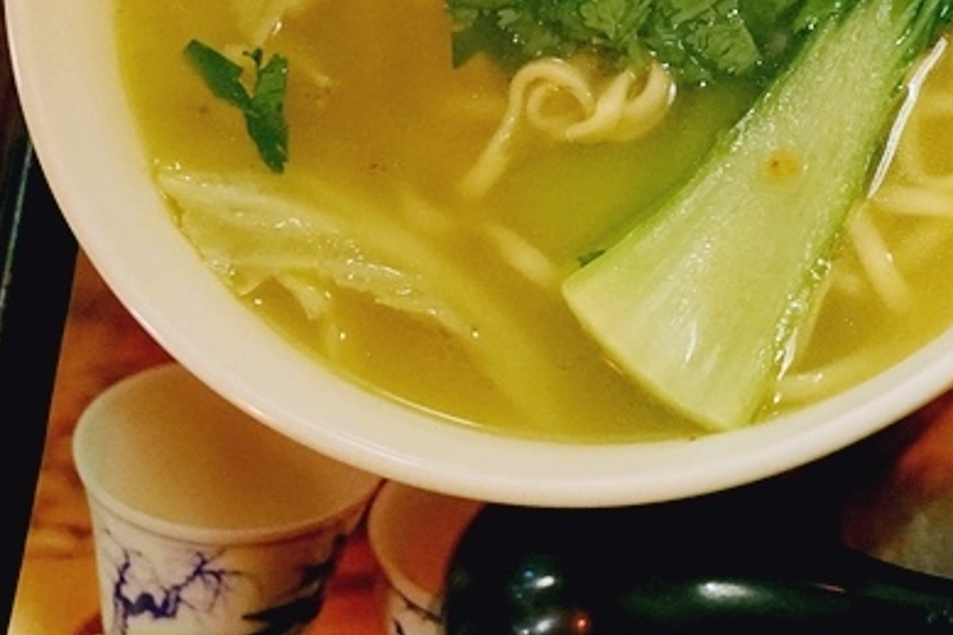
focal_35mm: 73
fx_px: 1939
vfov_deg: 18.3
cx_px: 1024
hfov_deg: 25.7
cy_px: 92
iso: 2500
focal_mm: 19
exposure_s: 1/60
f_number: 2.8
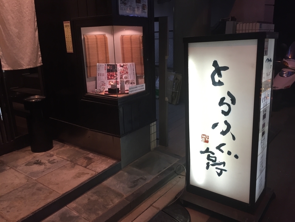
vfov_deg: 48.2
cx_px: 148
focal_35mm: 29
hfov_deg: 61.7
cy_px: 111
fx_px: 247
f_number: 2.2
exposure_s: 1/30
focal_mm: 4.15
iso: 64
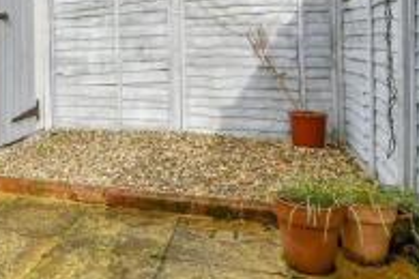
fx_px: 710
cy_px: 38
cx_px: 67
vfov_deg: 21.8
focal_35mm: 61
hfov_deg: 31.8
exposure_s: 1/250
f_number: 8
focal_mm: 17
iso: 160
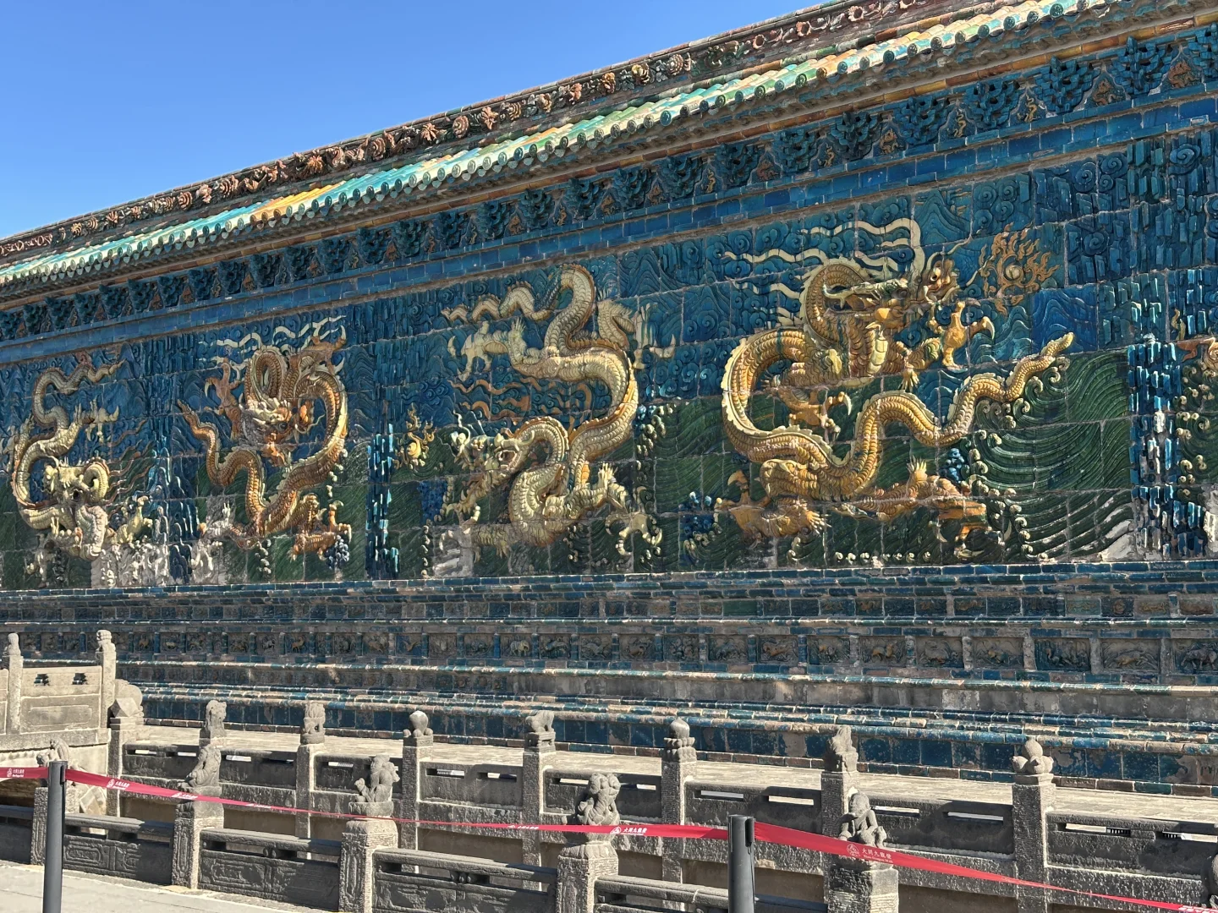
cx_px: 609
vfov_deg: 30.3
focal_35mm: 48
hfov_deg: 39.7
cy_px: 456
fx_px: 1689
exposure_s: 1/714
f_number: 1.78
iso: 64
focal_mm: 6.86
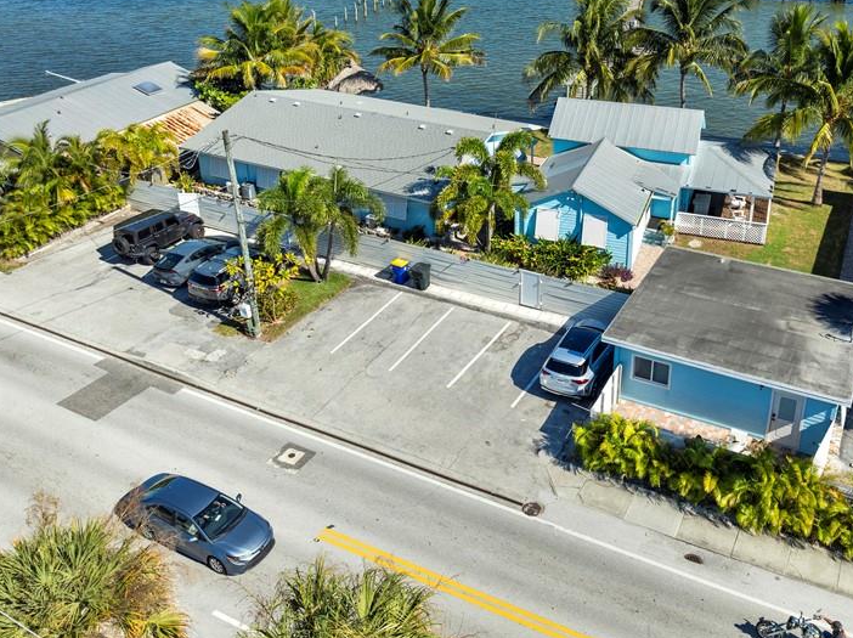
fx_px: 862
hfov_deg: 52.3
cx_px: 519
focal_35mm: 35
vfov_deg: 40.0
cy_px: 194
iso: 100
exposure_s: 1/1600
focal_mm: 12.29
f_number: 2.8
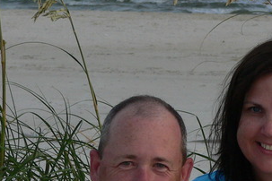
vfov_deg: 5.8
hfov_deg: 8.8
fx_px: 1775
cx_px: 197
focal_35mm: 235
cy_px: 190
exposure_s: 1/250
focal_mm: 14
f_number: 2.8
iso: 100
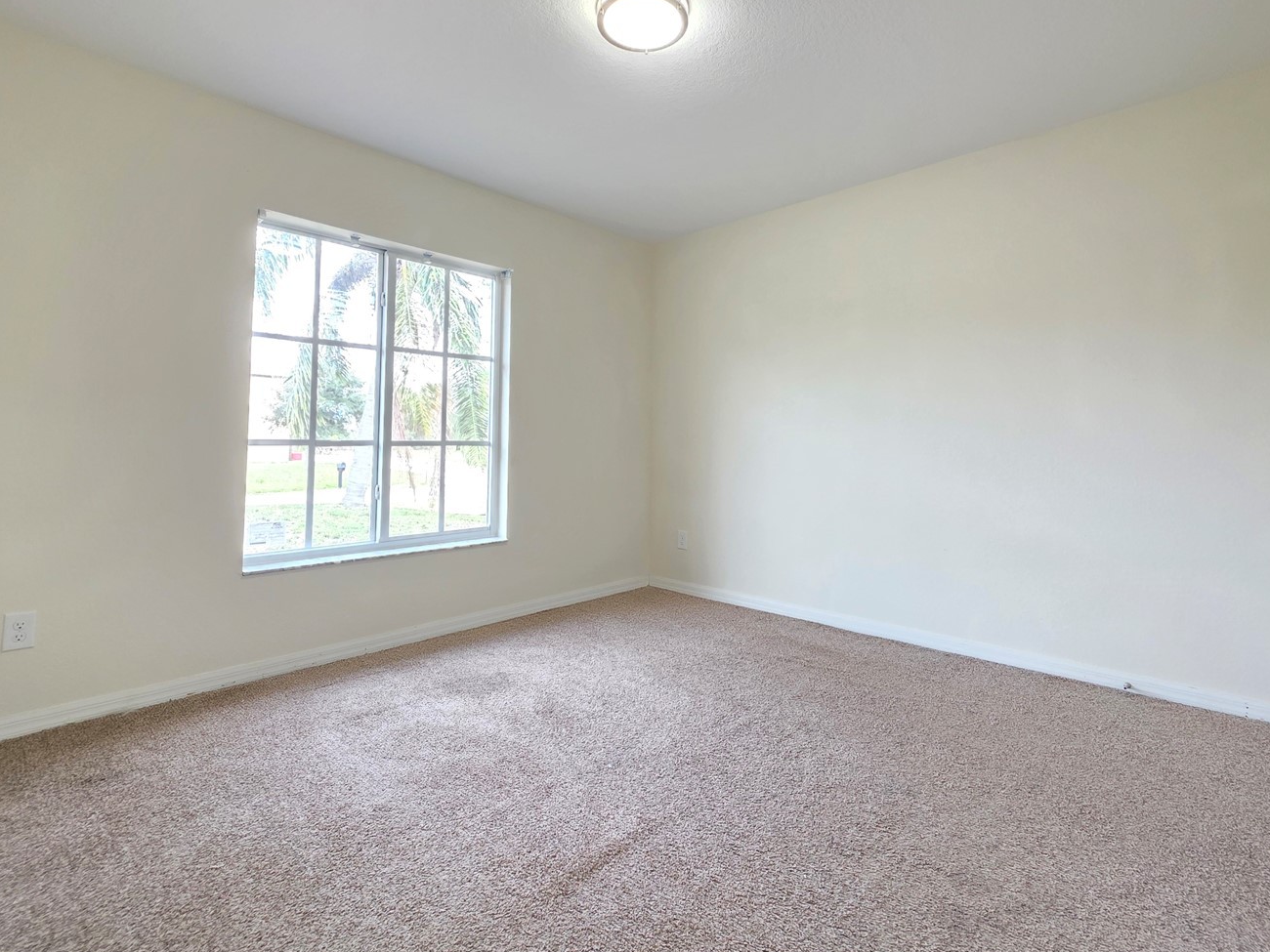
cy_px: 422
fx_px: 587
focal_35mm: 16
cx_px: 639
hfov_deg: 94.5
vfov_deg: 77.8
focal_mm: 2.2
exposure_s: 1/60
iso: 500
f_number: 1.9
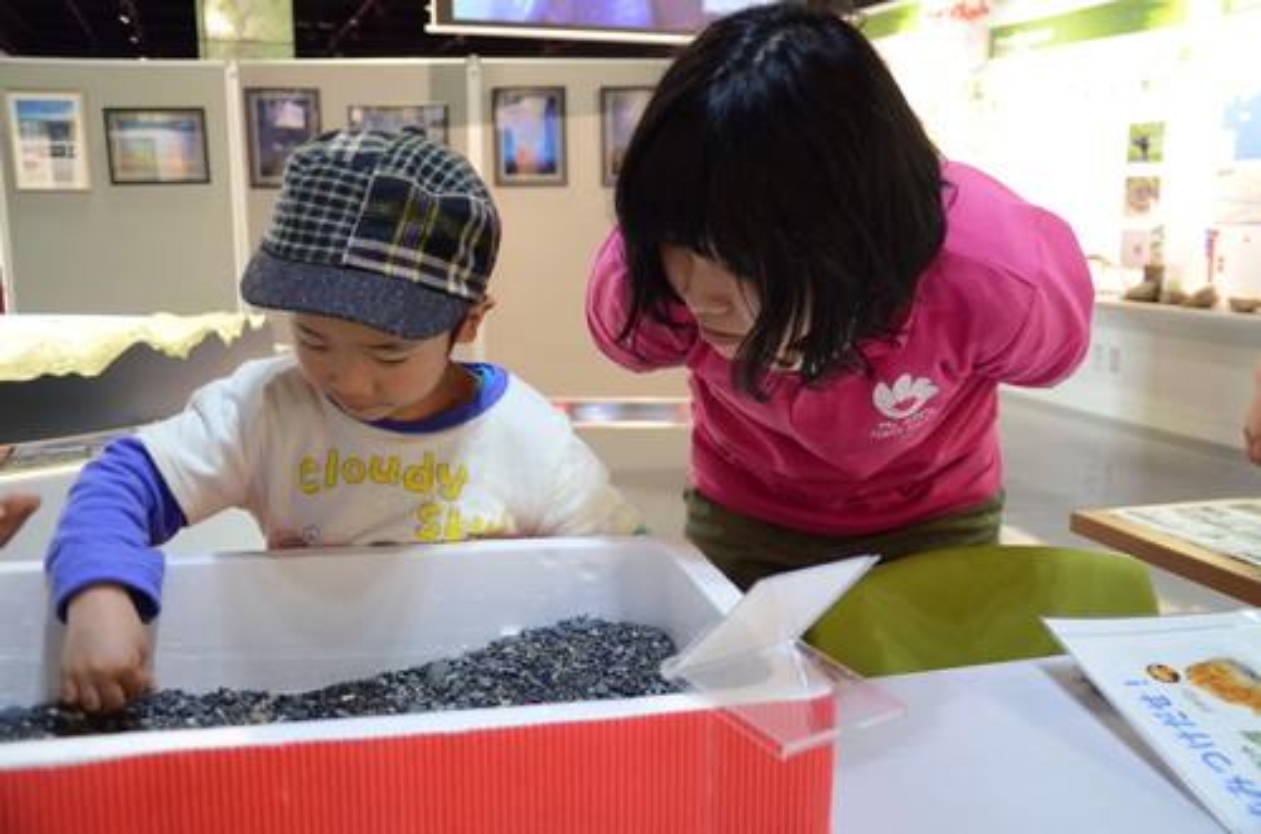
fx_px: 1311
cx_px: 630
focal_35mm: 38
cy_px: 417
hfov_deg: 51.4
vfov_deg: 35.3
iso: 2500
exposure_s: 1/50
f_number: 4
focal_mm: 25
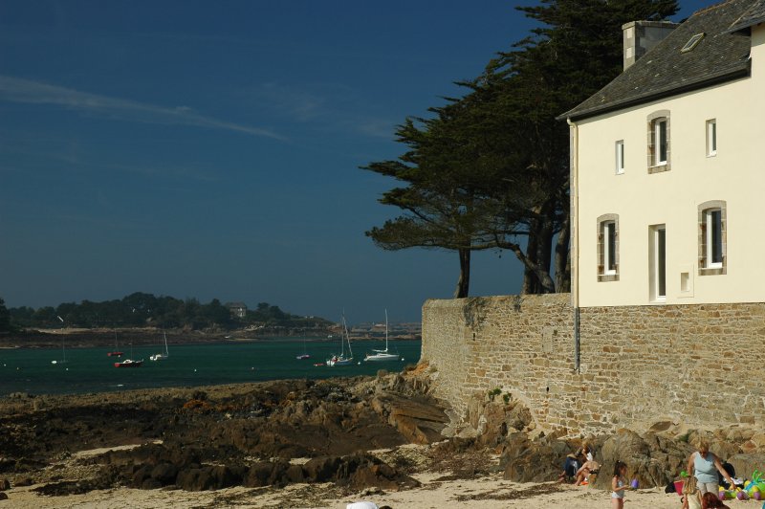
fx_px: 1465
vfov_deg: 19.7
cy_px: 254
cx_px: 382
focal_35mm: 69
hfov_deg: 29.3
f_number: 10
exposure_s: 1/160
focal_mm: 46
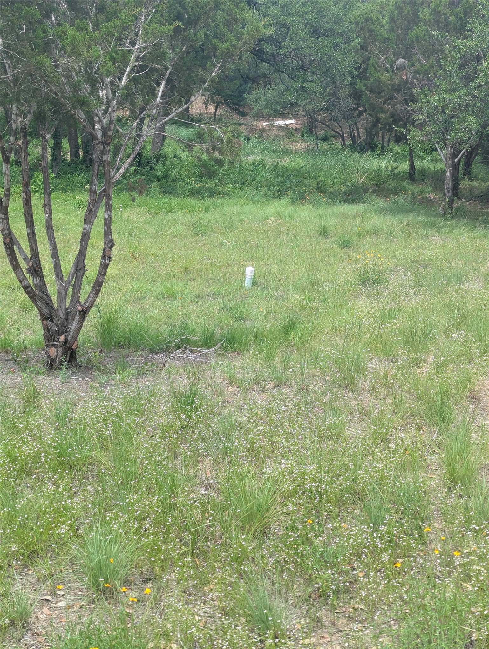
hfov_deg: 30.3
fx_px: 902
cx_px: 244
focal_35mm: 48
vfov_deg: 39.6
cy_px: 324
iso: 58
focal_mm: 6.81
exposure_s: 1/1027
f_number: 1.85
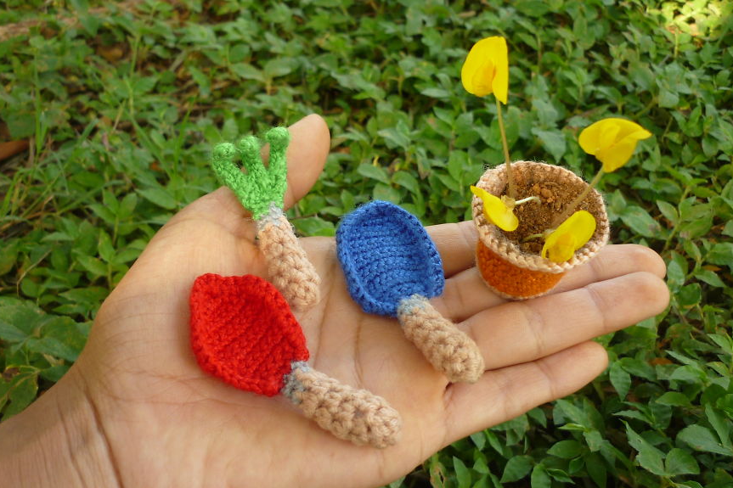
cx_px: 364
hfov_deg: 54.4
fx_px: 712
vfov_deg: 37.8
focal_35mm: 35
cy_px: 233
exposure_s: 1/50
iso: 80
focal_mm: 5.5
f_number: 2.8
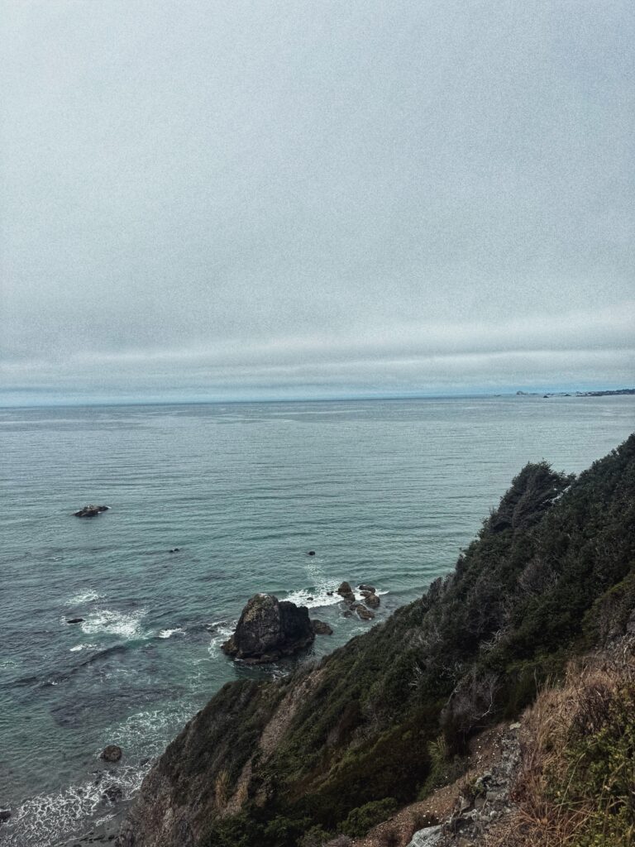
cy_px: 424
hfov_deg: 56.8
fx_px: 587
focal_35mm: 24
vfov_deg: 71.6
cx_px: 318
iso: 80
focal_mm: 6.76
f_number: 1.78
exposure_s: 1/9009
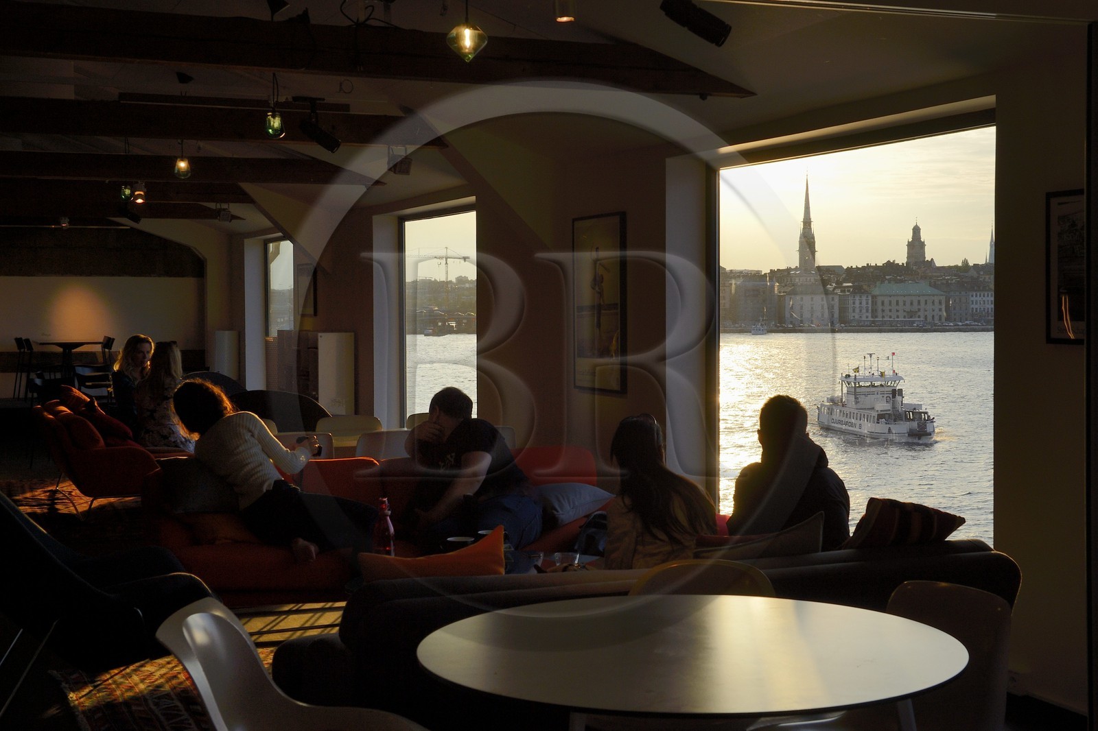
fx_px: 1372
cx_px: 549
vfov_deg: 29.9
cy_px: 366
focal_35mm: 45
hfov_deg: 43.6
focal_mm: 45
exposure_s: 1/250
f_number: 10
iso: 400
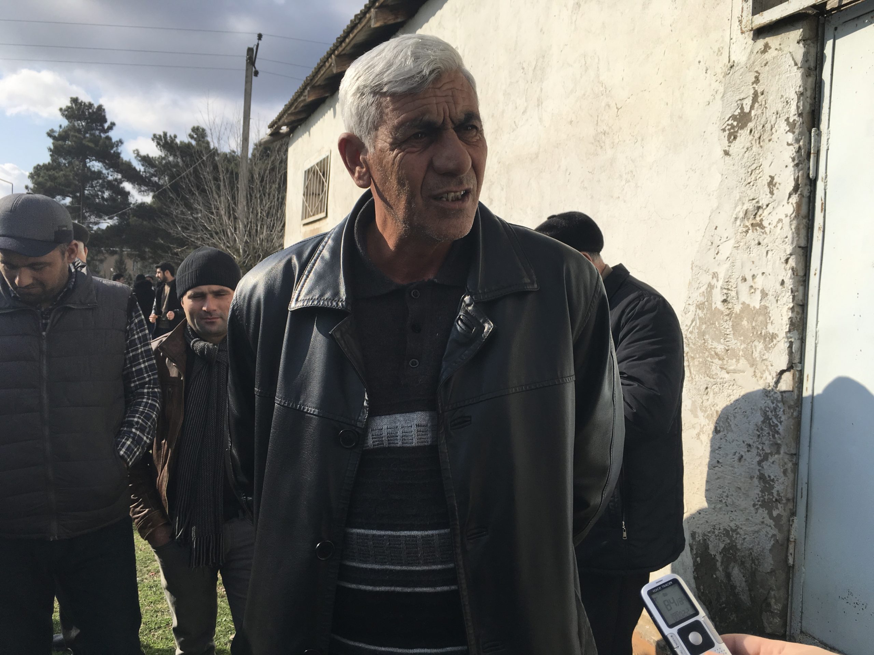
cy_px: 328
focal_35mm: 29
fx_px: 732
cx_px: 437
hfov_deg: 61.7
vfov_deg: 48.2
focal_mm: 4.15
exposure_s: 1/1923
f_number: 2.2
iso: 25
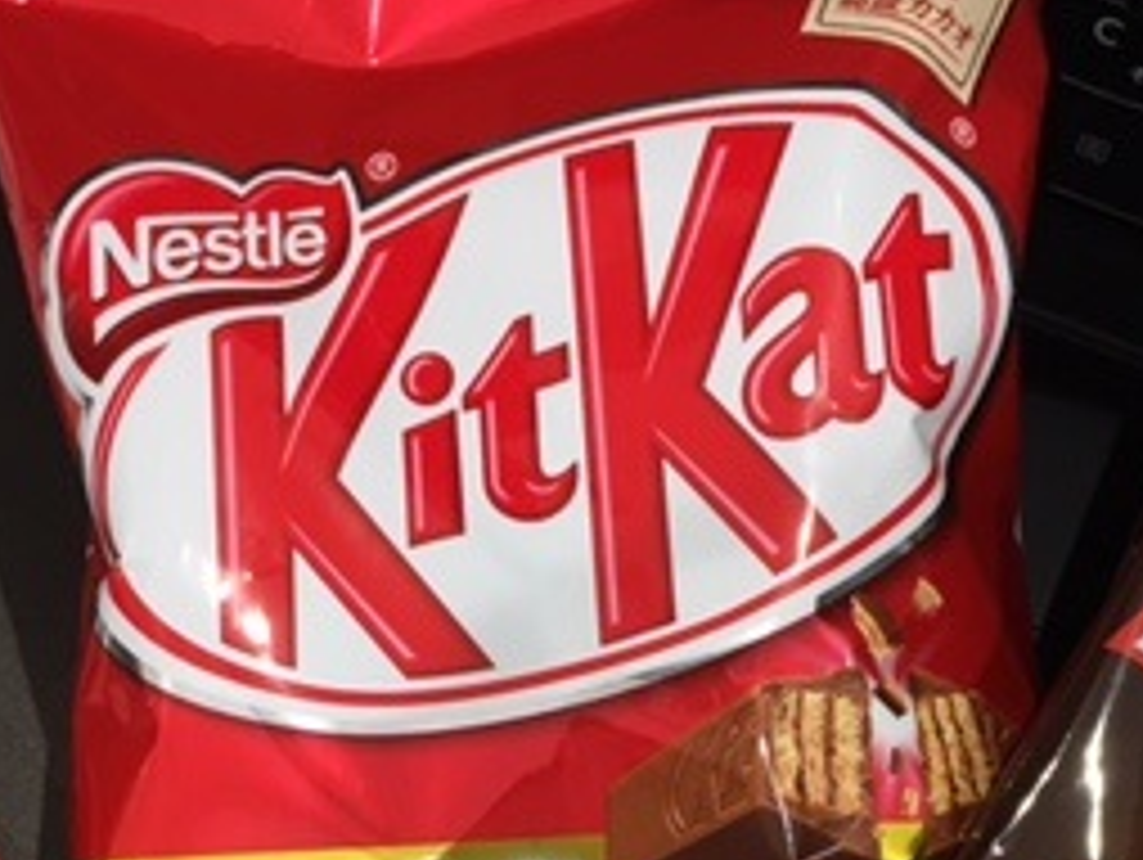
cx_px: 522
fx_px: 2413
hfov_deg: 26.6
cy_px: 995
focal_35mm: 73
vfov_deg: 19.2
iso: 40
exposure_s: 1/30
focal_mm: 4.15
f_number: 2.2
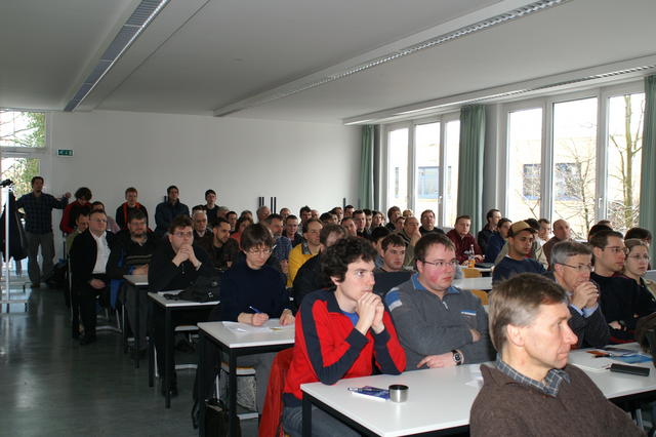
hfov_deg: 53.2
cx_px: 328
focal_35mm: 36
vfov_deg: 36.8
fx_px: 656
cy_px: 218
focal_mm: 24
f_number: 4.5
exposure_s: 1/80
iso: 200
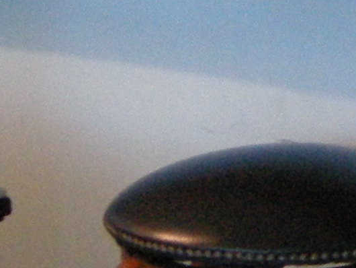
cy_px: -333
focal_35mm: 264
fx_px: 2716
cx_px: 768
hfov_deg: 7.2
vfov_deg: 5.5
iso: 400
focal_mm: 7.5
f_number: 2.7
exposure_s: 1/38.1
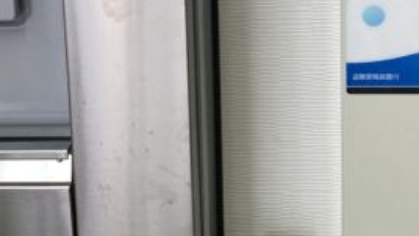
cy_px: -44
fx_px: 1011
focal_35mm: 91
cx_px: 230
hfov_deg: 23.4
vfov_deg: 13.0
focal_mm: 3.99
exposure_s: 1/120
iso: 40
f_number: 1.8
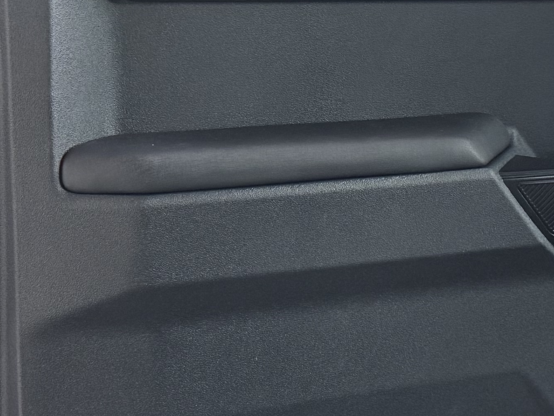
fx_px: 1632
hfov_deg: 19.1
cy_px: 81
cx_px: 434
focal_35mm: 102
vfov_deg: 14.4
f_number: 1.78
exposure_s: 1/98
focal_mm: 6.76
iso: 200
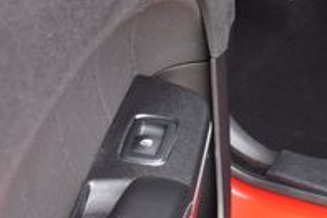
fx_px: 1062
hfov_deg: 15.8
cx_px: 523
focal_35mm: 117
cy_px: -133
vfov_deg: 11.1
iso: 400
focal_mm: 24
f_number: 7.1
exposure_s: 1/40
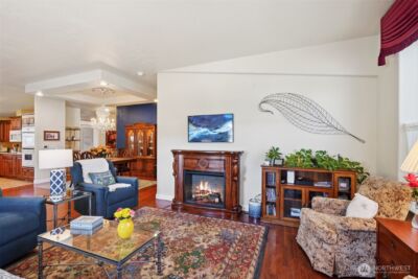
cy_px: 140
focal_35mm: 16
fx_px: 186
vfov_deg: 73.8
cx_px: 209
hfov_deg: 96.7
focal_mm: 16
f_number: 8
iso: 400
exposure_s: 1/6
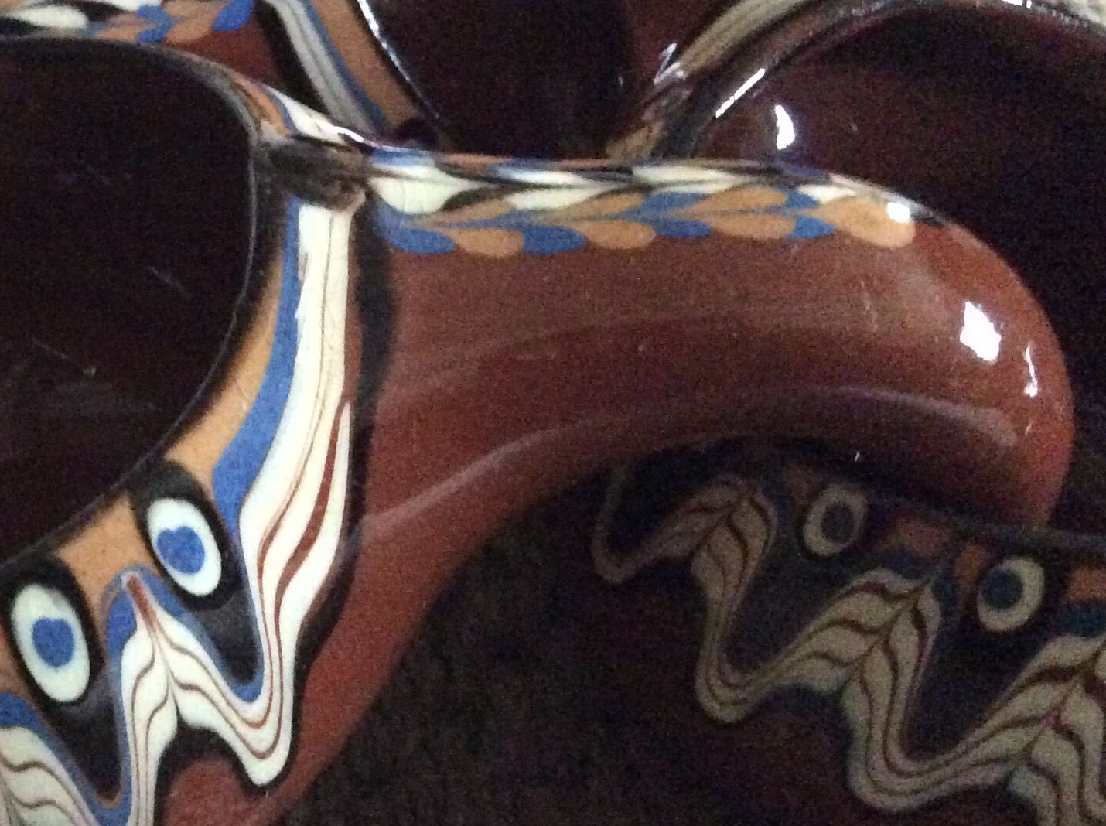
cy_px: 431
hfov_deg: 32.2
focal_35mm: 58
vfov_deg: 25.2
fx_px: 1850
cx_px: 190
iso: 800
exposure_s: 1/17
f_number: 2.4
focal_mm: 3.3
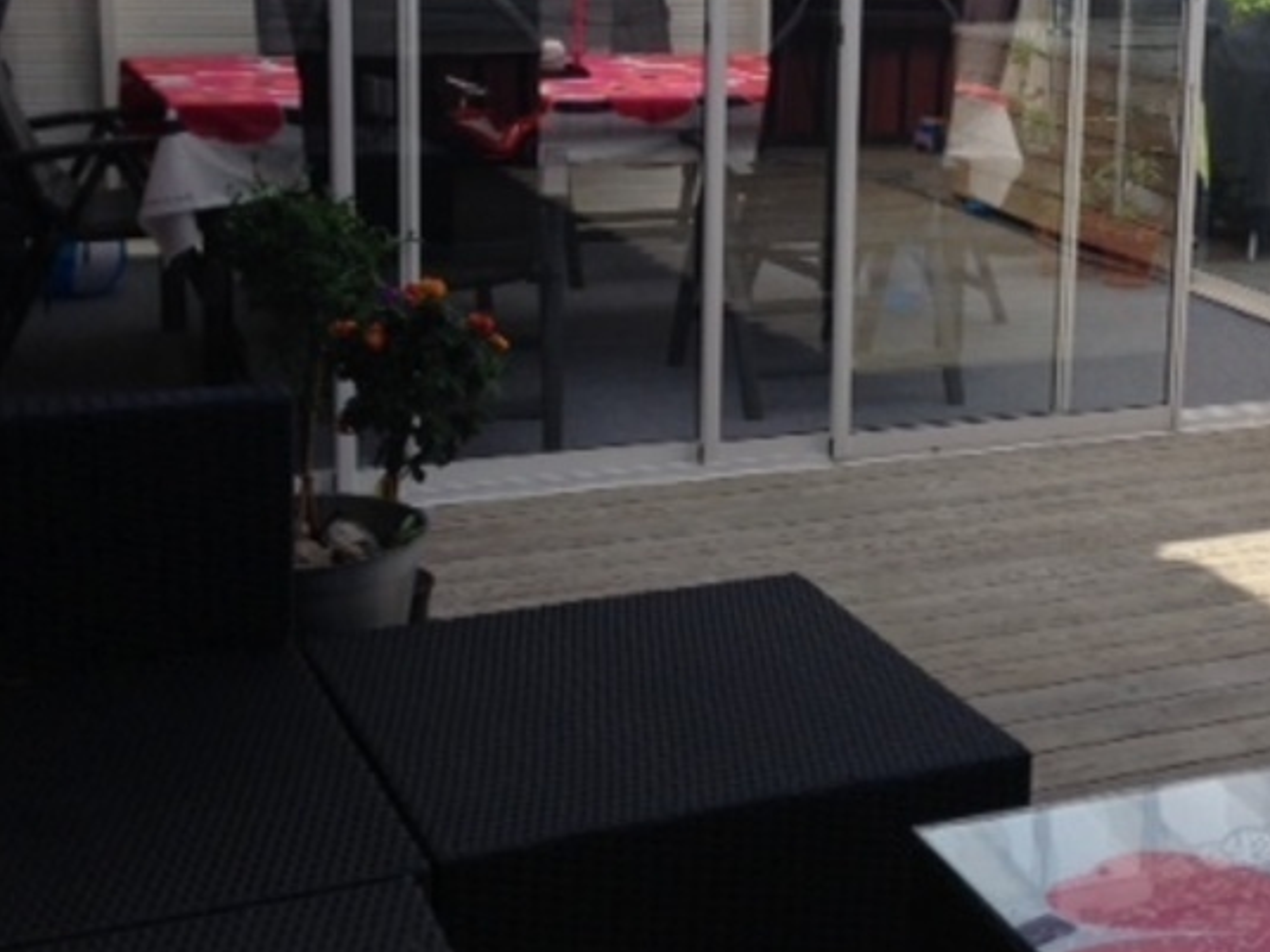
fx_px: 2311
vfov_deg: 23.1
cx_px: 981
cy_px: 253
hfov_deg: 30.1
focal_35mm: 63
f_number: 2.4
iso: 50
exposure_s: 1/1063
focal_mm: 4.12
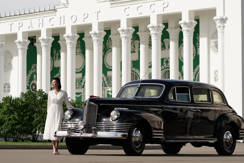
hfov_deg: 16.1
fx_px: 861
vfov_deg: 10.8
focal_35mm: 127
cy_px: 82
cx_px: 122
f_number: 5
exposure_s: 1/1000
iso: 160
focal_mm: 85
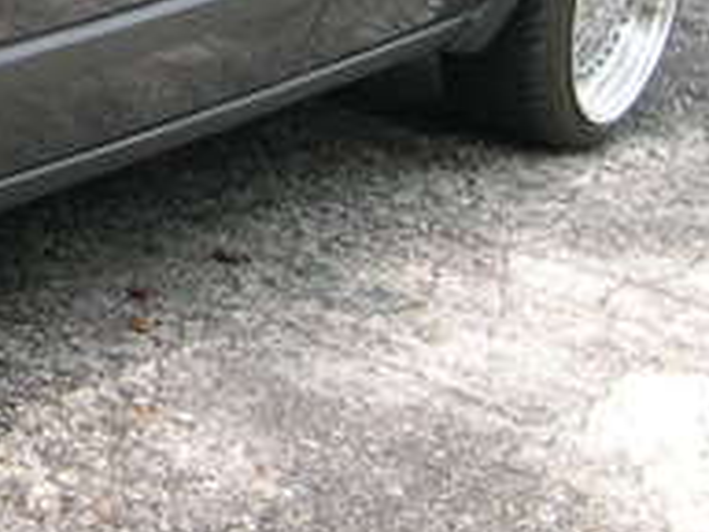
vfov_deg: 9.3
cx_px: -458
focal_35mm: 158
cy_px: -52
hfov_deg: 11.8
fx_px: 3236
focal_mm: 8
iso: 100
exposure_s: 1/147
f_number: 2.8
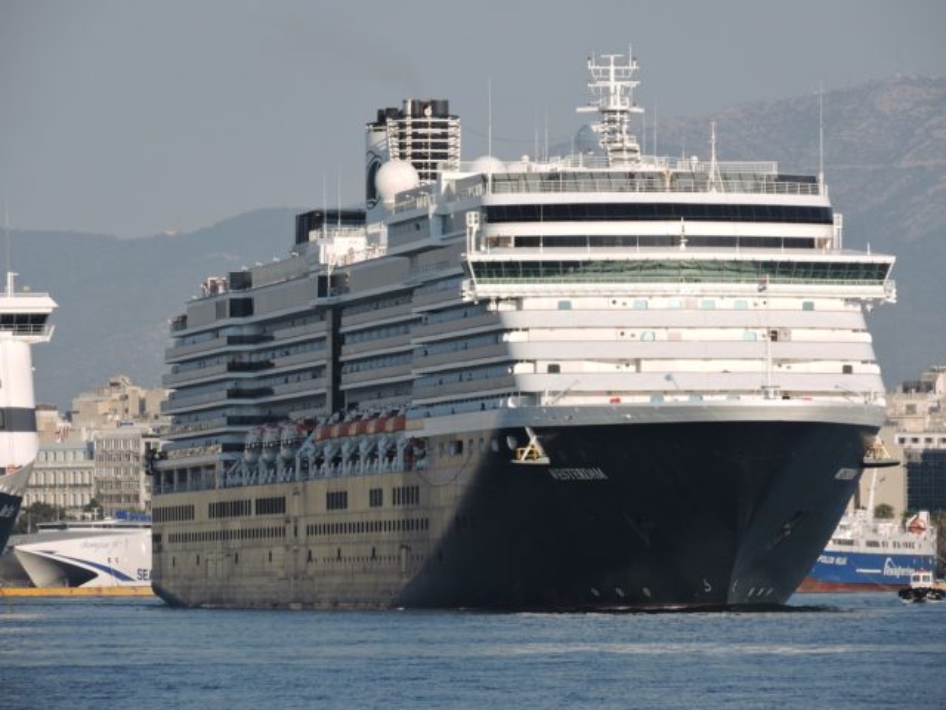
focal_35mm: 350
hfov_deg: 5.7
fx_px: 9565
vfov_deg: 4.2
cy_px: 355
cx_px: 473
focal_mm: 62.4
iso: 100
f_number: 4.8
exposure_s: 1/800
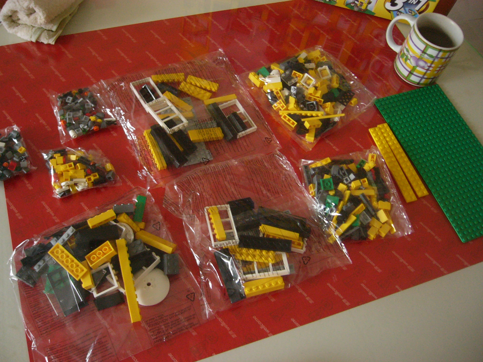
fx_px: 488
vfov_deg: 40.7
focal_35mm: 35
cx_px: 242
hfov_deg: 52.6
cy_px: 181
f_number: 2.8
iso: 200
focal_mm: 5.8
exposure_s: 1/8
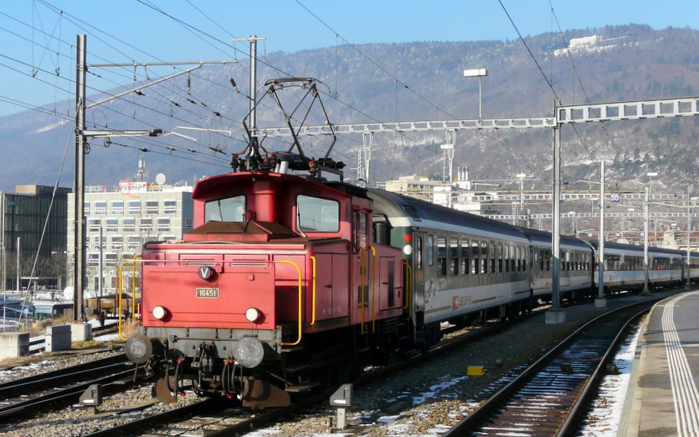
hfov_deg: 49.3
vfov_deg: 32.0
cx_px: 350
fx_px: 762
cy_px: 239
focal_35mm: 40
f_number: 5.6
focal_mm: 6.1
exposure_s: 1/400
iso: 100
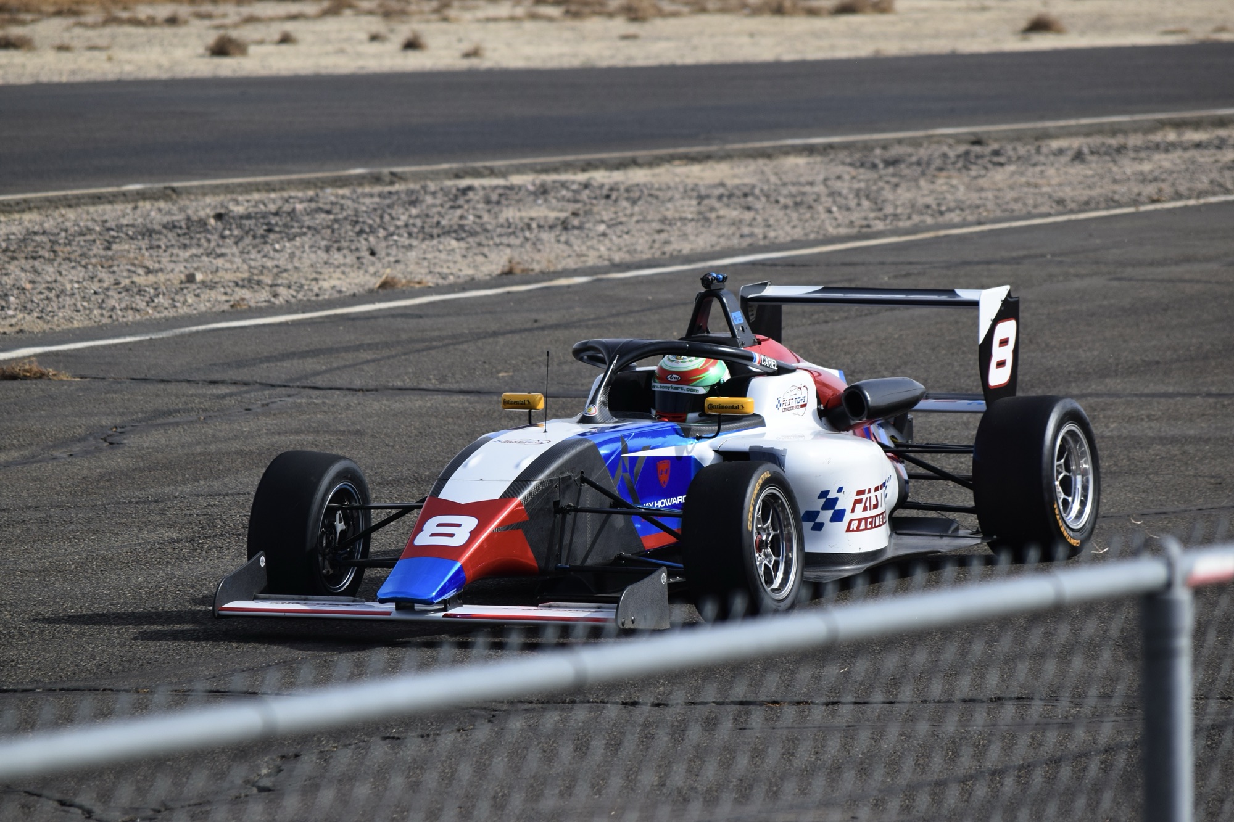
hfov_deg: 6.9
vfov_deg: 4.6
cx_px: 617
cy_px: 411
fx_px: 10282
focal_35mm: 300
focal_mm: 200
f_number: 7.1
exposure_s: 1/1600
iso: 400
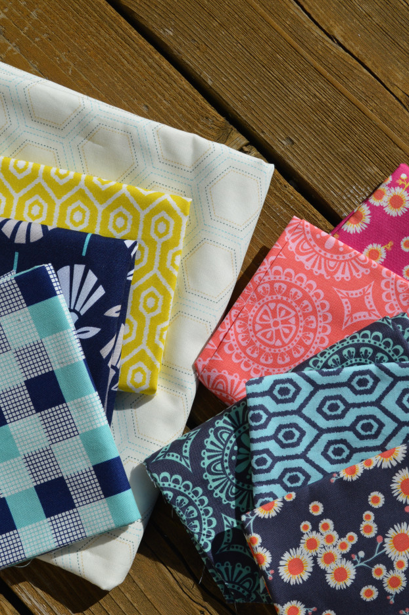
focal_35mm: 54
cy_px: 343
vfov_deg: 36.9
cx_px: 219
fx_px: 922
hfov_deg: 25.0
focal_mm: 32
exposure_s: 1/400
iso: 100
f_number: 10
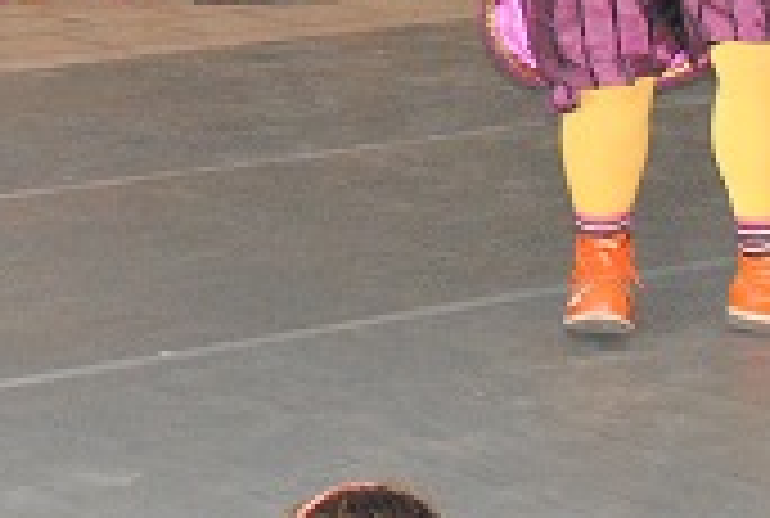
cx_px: -18
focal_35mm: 168
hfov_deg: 12.1
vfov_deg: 8.0
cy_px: -376
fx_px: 3603
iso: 1600
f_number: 5.6
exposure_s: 1/60
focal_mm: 24
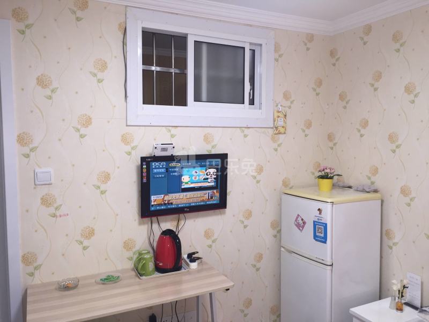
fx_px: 359
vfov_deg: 48.2
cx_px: 214
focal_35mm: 29
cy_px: 161
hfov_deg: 61.7
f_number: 2.2
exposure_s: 1/33
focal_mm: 4.15
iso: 64
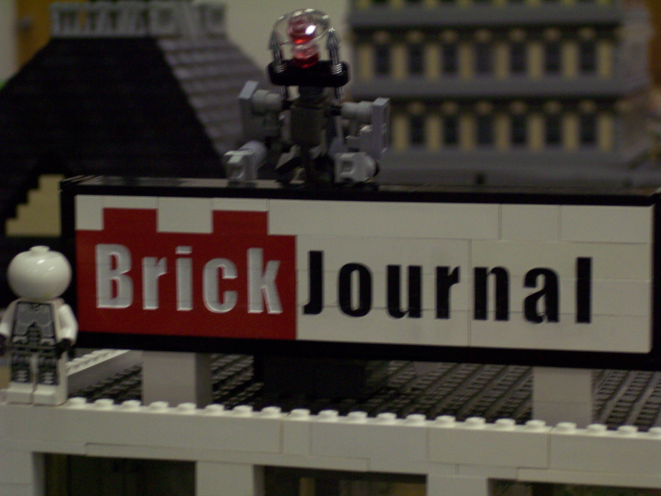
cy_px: 248
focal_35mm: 117
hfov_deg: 16.8
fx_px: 2234
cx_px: 330
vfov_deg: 12.7
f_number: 4.8
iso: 200
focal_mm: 24
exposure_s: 1/8
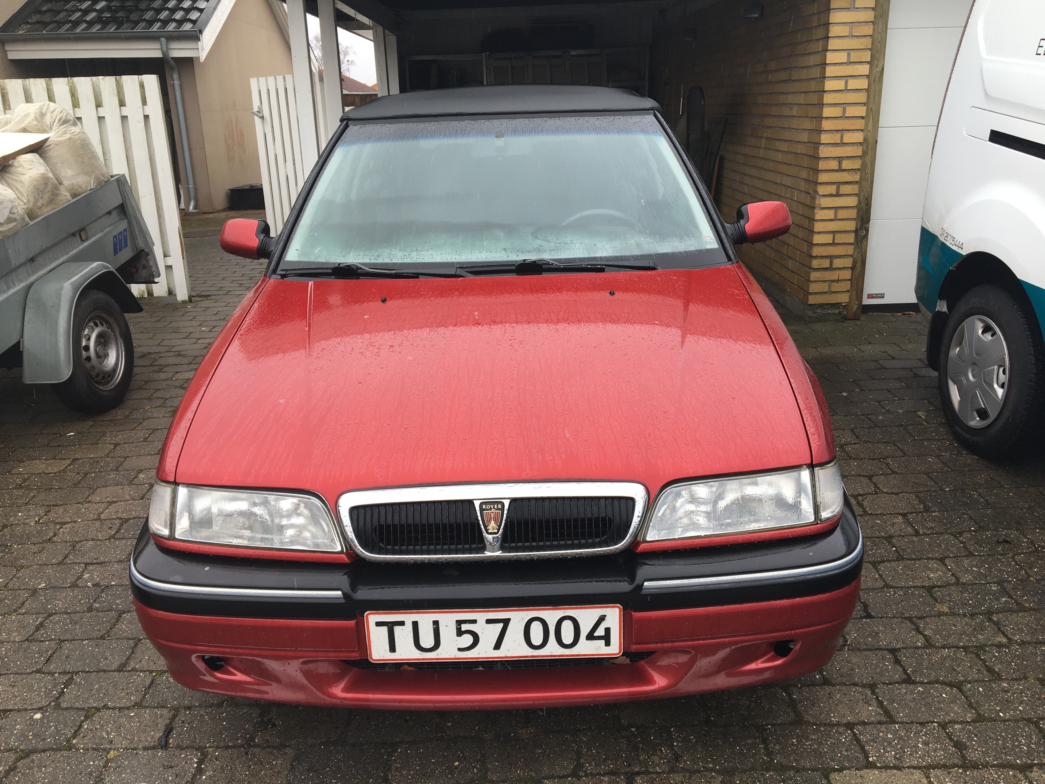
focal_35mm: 29
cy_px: 392
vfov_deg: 48.2
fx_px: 875
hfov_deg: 61.7
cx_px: 522
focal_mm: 4.15
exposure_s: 1/202
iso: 25
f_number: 2.2
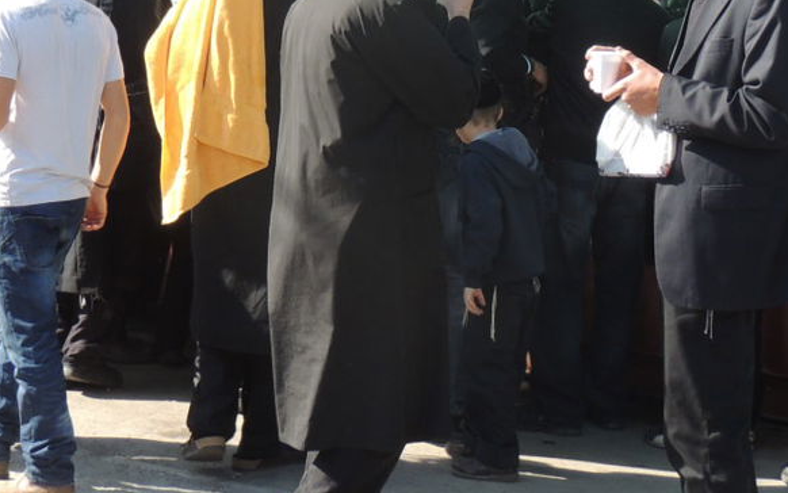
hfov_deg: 20.4
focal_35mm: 102
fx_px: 2191
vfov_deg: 12.5
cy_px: -129
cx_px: 314
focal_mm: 7.1
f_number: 3.3
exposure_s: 1/320
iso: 100
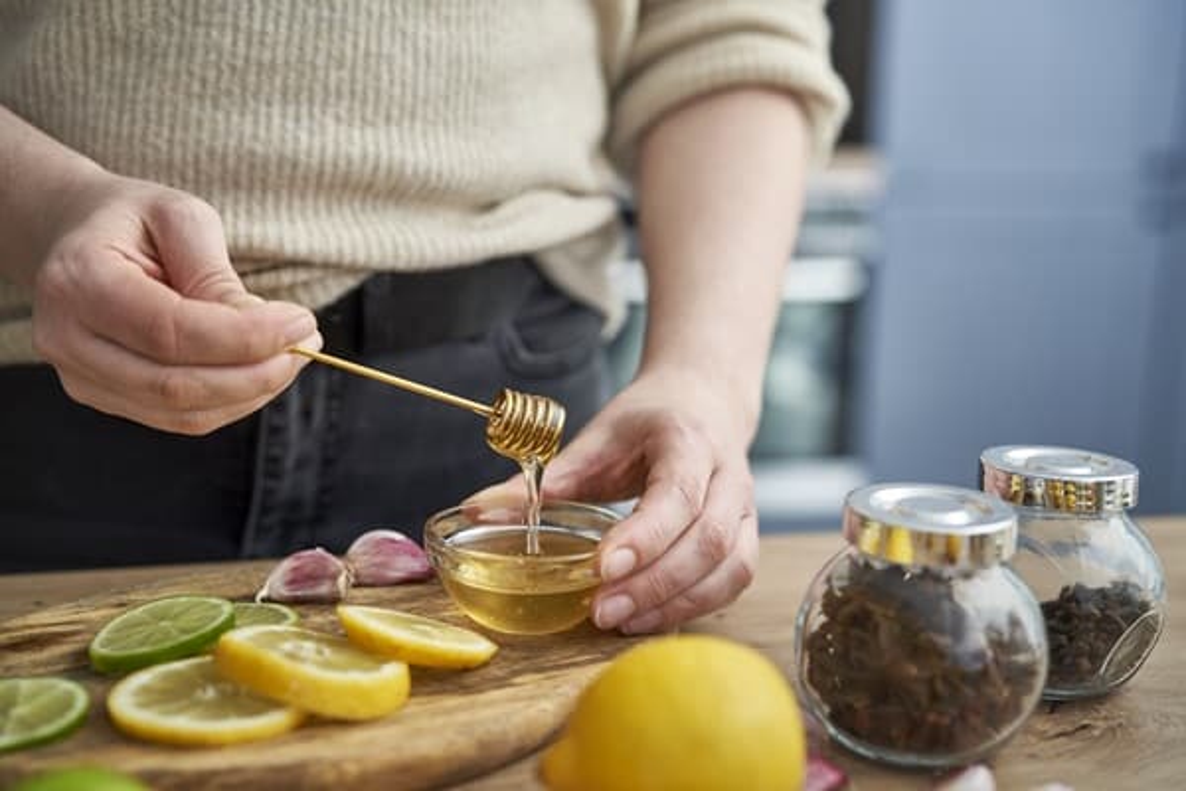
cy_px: 396
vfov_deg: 27.0
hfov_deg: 39.6
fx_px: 1647
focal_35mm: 50
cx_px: 593
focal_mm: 50
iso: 160
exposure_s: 1/125
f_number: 2.2
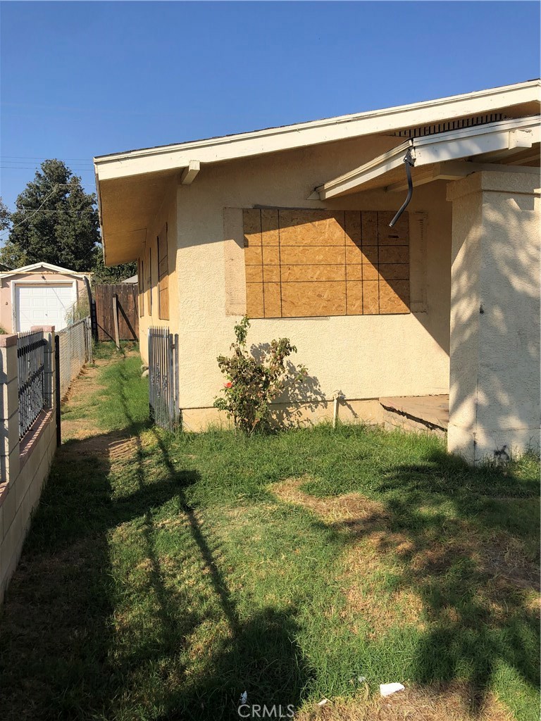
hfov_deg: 49.7
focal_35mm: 28
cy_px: 360
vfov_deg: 63.4
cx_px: 270
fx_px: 583
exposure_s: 1/2315
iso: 20
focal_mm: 3.99
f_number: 1.8
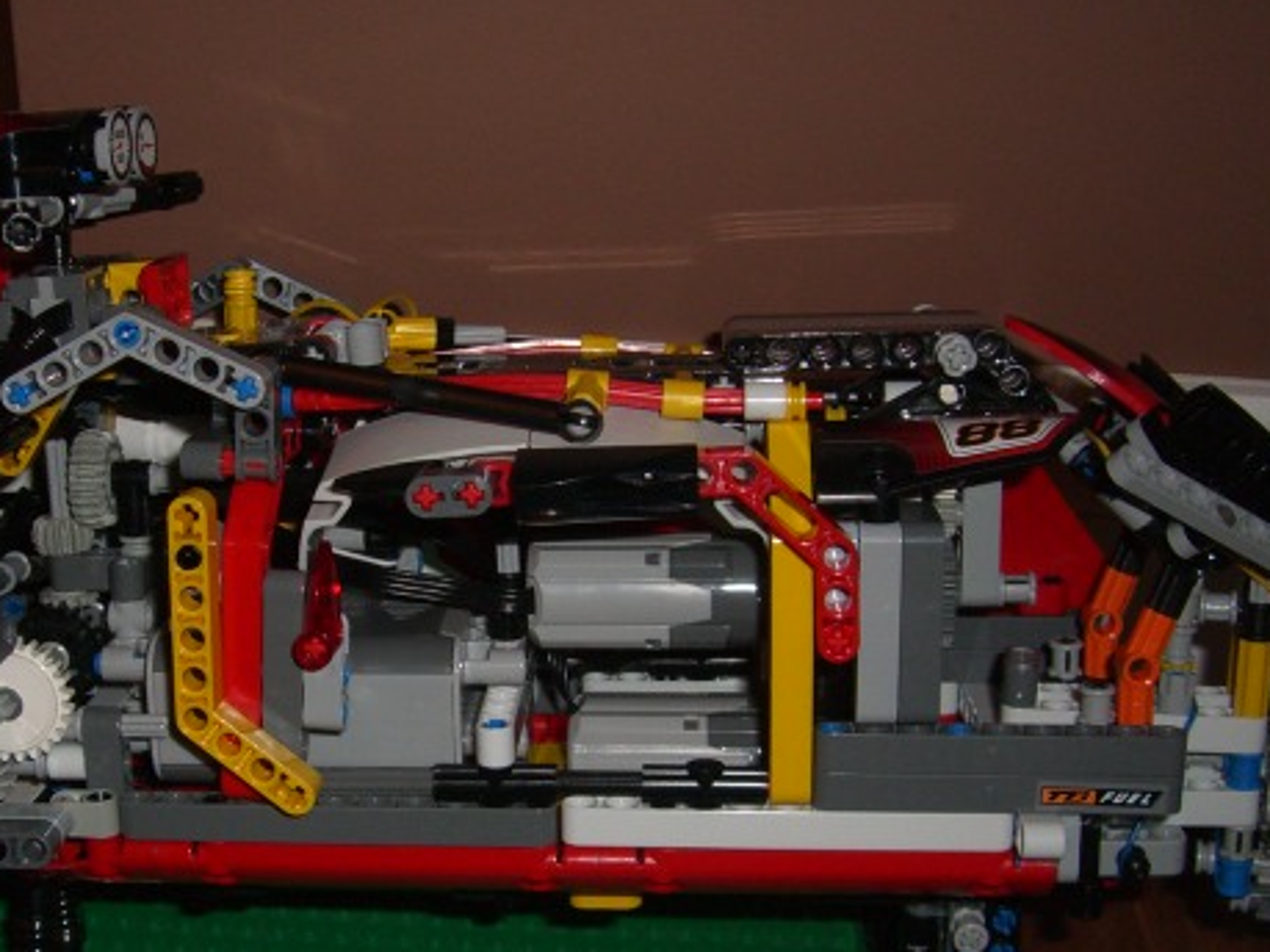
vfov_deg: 27.5
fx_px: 1944
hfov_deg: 36.1
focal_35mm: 53
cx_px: 556
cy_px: 565
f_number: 2.7
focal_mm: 6.2
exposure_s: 1/60
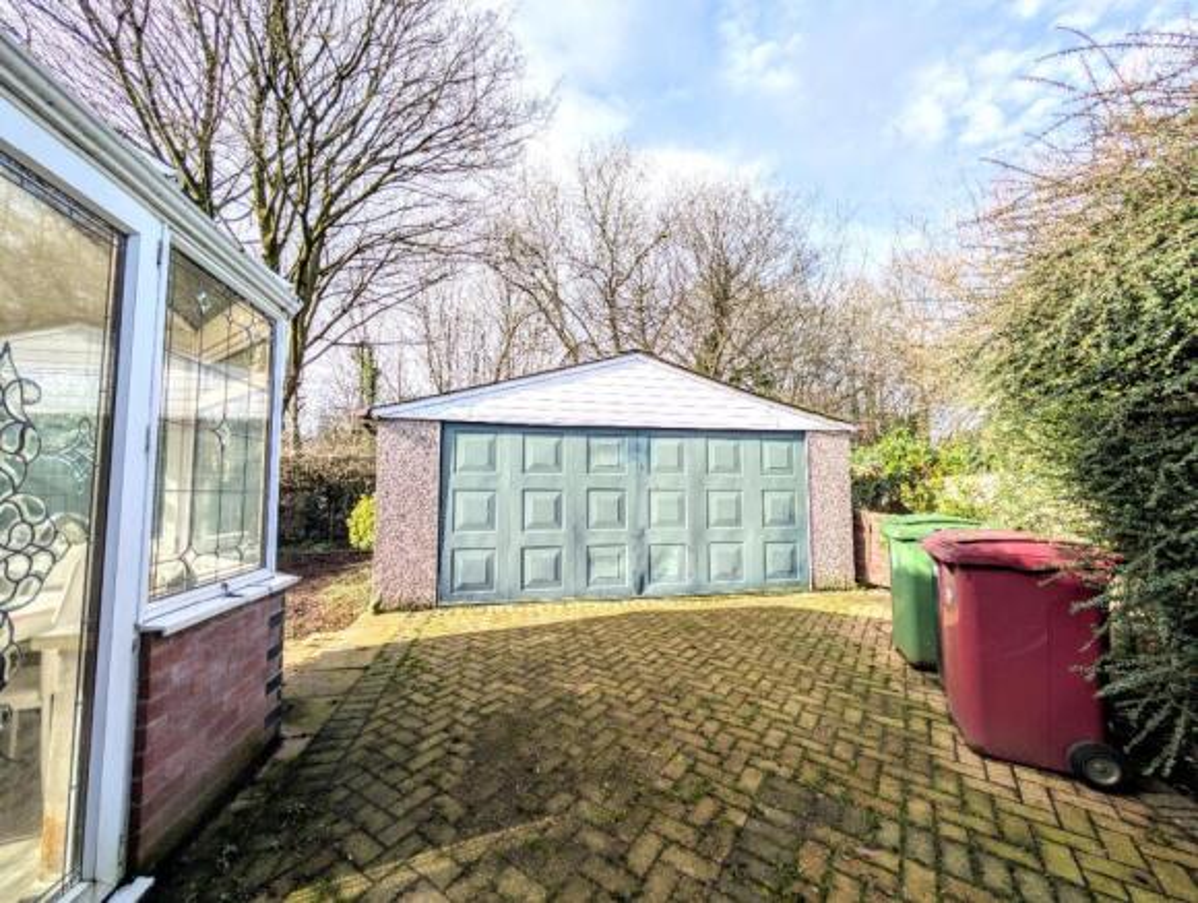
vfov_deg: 94.7
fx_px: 416
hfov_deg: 110.4
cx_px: 599
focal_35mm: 12
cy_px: 452
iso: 50
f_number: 1.7
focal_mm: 2.02
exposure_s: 1/1401
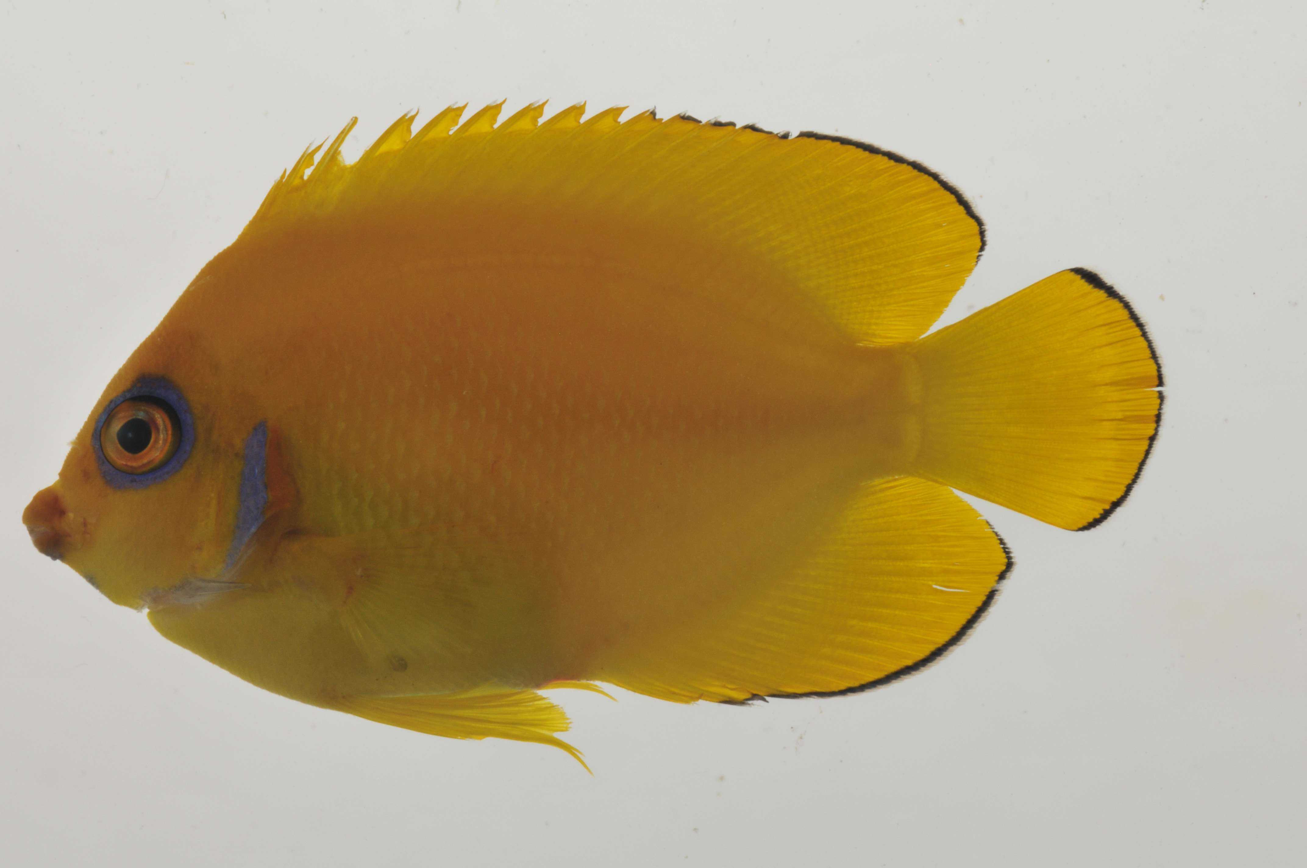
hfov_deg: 13.1
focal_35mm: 158
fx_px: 5711
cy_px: 434
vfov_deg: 8.7
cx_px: 654
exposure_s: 1/60
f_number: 36
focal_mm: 105
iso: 200
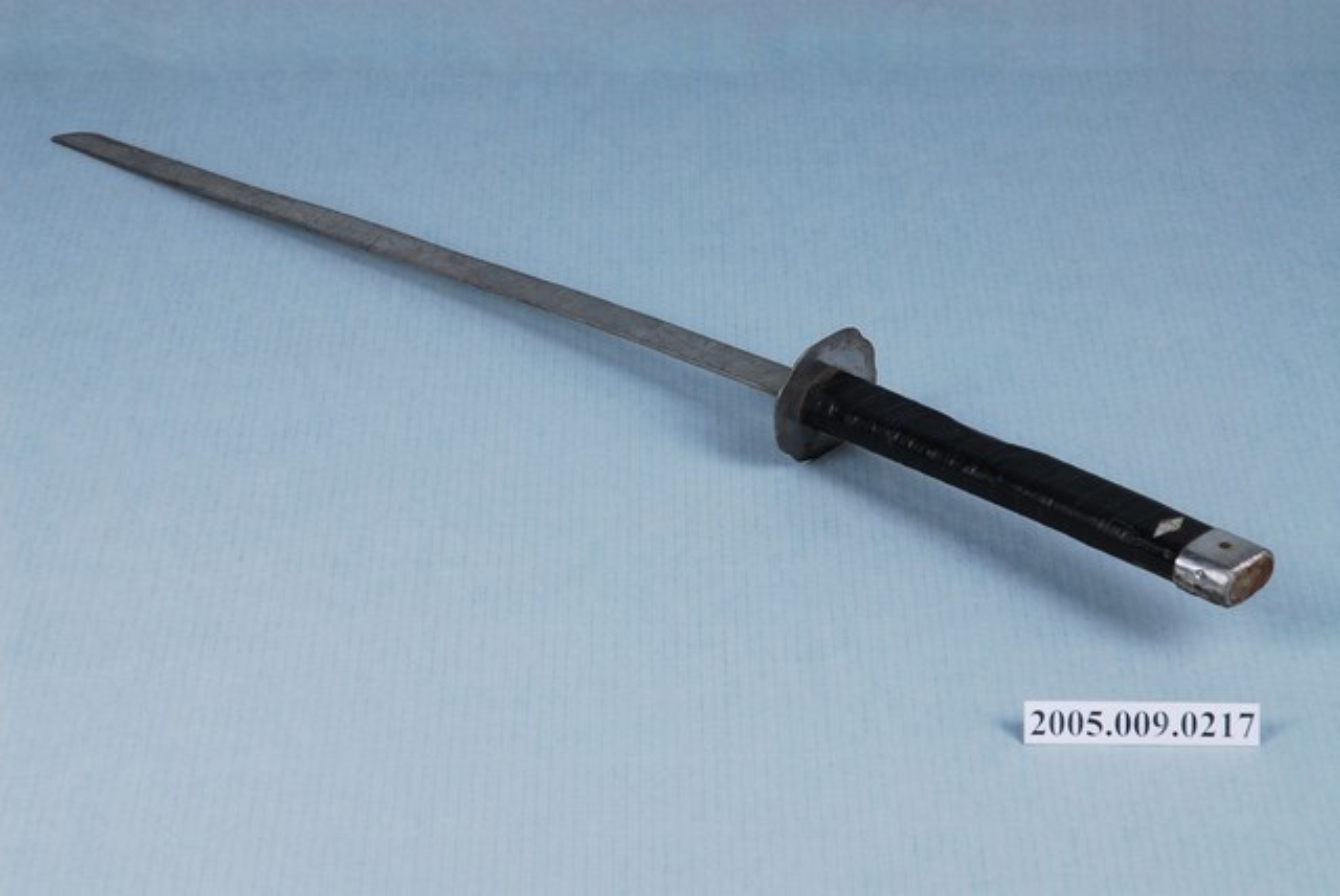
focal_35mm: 93
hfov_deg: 21.9
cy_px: 448
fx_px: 3465
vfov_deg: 14.7
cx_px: 670
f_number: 11
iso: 100
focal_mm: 62
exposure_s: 1/160
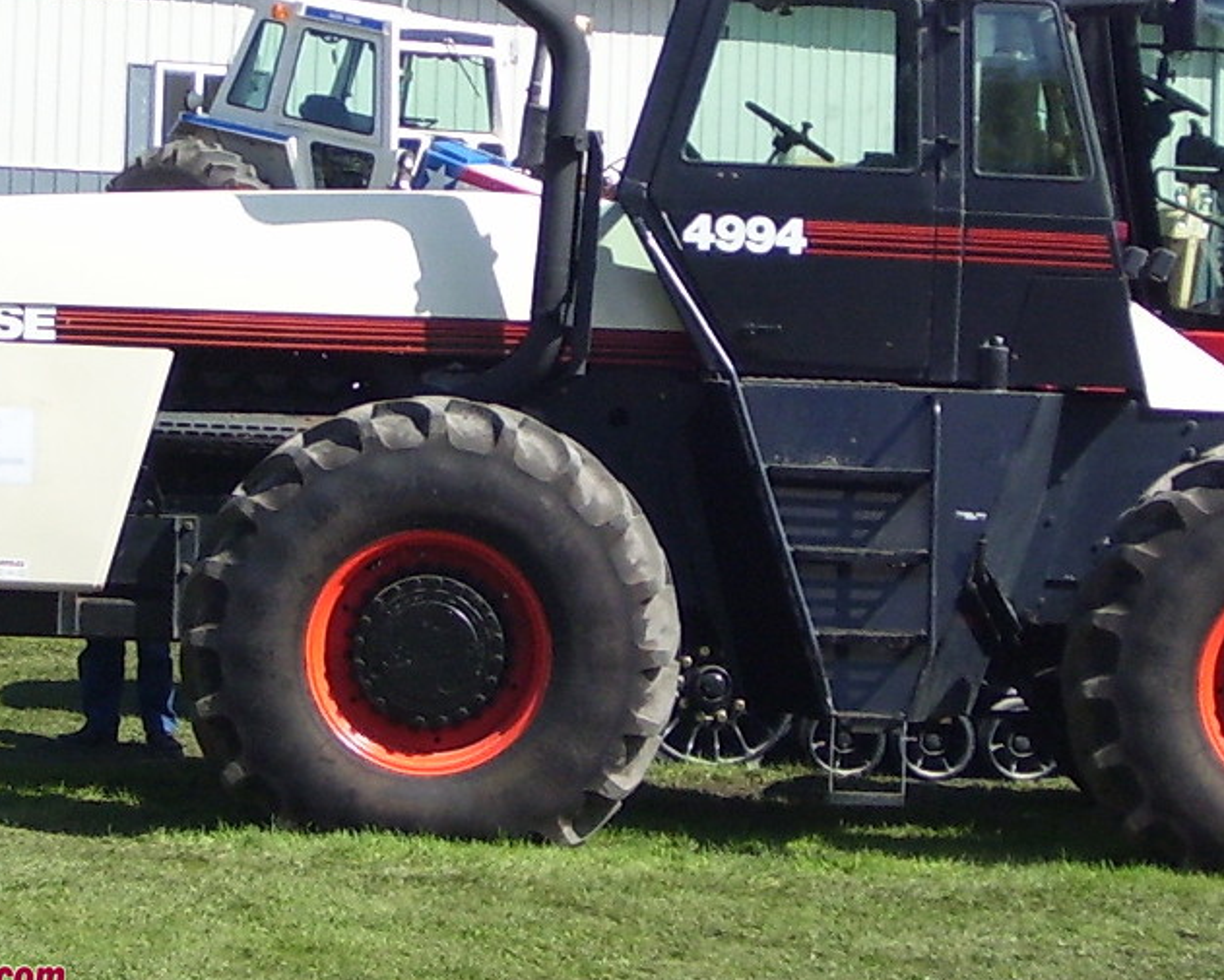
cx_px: 700
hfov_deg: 19.5
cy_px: 303
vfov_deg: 15.7
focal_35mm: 98
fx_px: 3551
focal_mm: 10.8
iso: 80
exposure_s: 1/750
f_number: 3.6
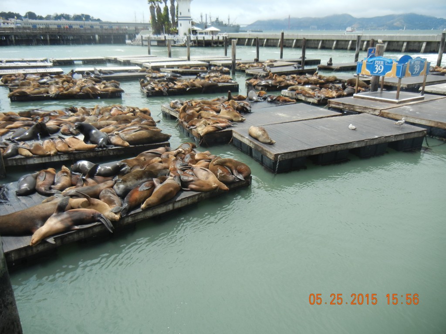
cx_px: 223
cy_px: 167
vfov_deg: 46.8
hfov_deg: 60.0
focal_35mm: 30
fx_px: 387
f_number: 7
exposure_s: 1/326
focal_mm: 5.4
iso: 160
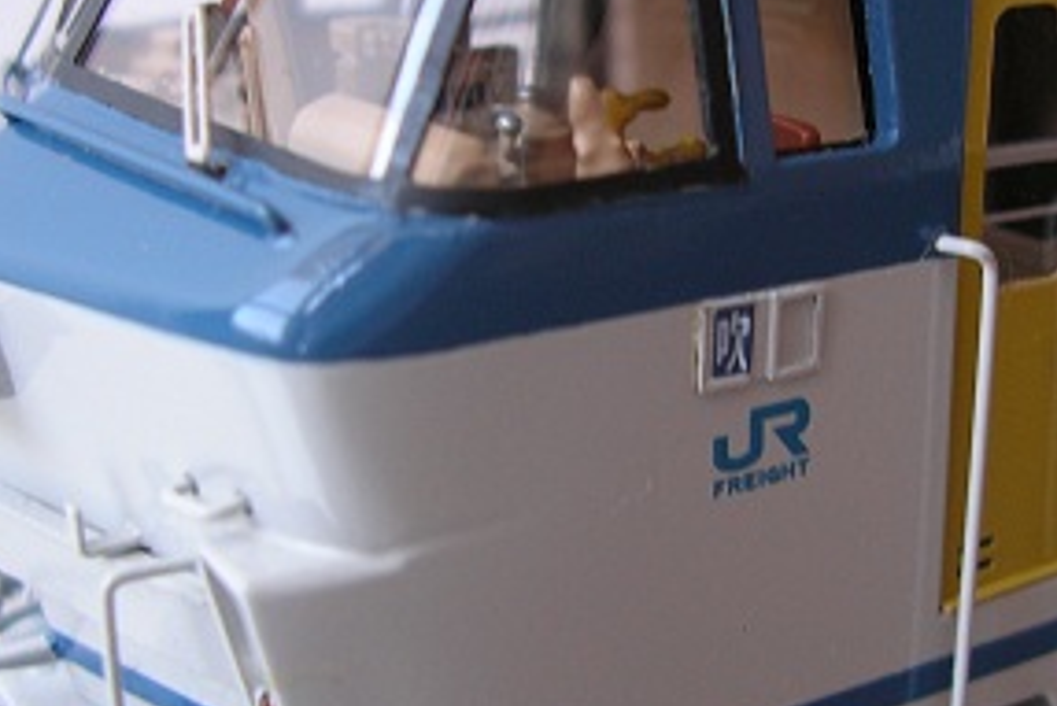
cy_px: 346
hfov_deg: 31.7
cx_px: 674
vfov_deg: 21.6
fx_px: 1851
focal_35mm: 63
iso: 50
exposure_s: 1/13.8
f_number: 2.8
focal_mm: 5.8
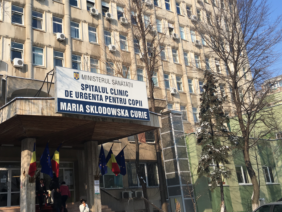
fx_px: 358
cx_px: 114
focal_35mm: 44
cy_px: 82
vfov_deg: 32.7
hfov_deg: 42.7
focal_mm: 4.15
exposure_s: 1/1350
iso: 25
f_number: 2.2
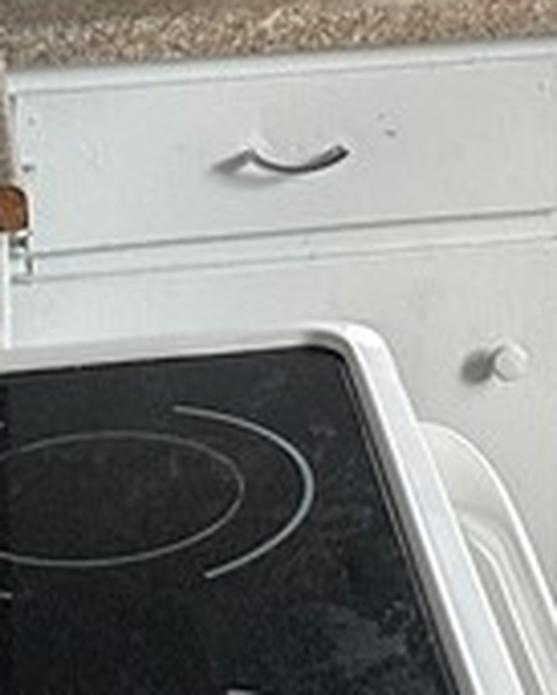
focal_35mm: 140
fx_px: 2882
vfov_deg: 12.9
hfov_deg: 11.0
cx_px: 537
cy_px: -382
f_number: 1.78
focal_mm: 6.86
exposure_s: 1/86
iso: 250
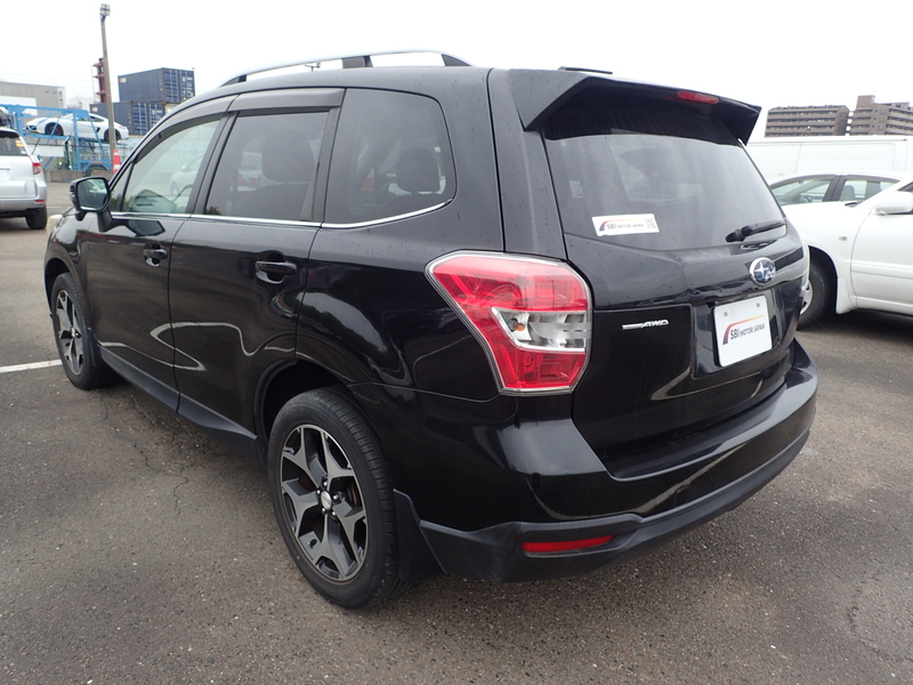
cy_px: 342
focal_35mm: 25
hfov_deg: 69.4
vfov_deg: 54.9
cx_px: 456
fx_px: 659
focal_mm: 4.5
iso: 100
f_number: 2.8
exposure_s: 1/80
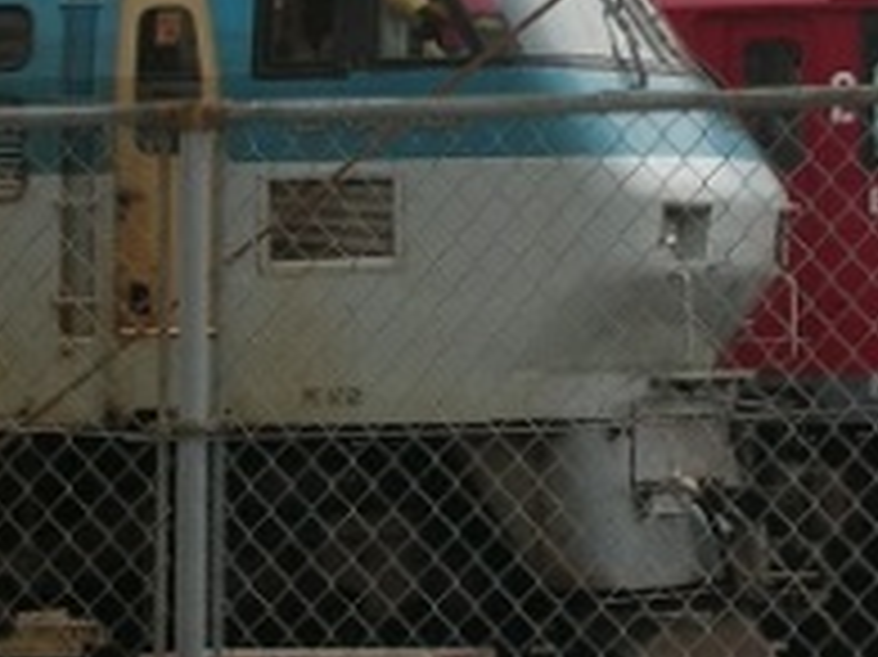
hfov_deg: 7.3
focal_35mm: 269
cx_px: 1112
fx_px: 6819
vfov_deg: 5.5
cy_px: 22
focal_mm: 17.4
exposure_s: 1/10.4
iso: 50
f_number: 4.9
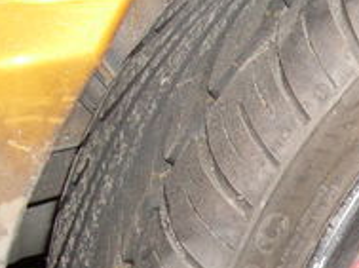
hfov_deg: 14.1
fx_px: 1335
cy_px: 357
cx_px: 570
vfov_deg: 11.1
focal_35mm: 129
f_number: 2.8
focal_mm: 6.3
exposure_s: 1/45
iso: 100
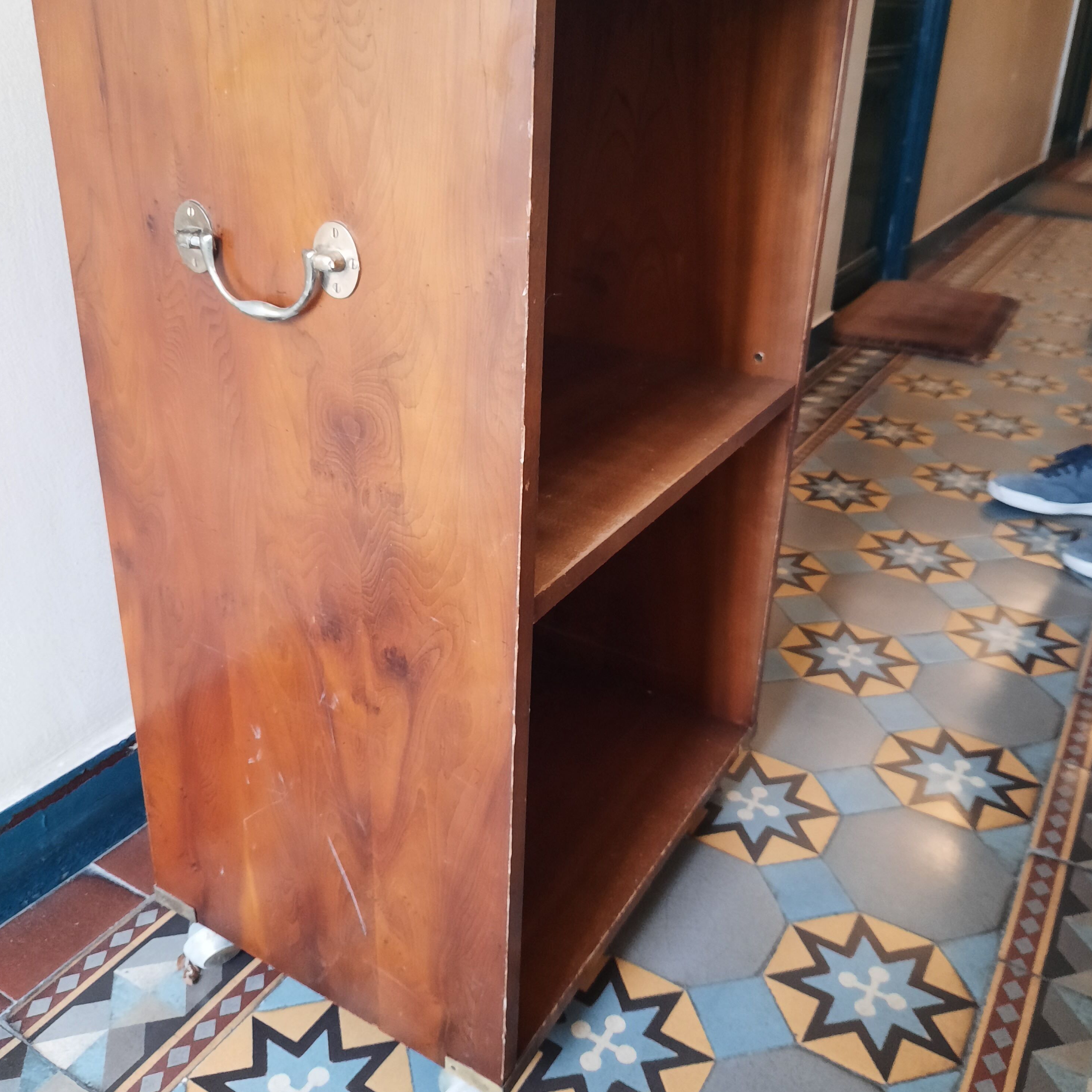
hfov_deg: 54.0
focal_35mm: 30
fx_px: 1071
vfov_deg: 53.9
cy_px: 486
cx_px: 540
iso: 400
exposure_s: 1/33
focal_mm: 4.6
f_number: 2
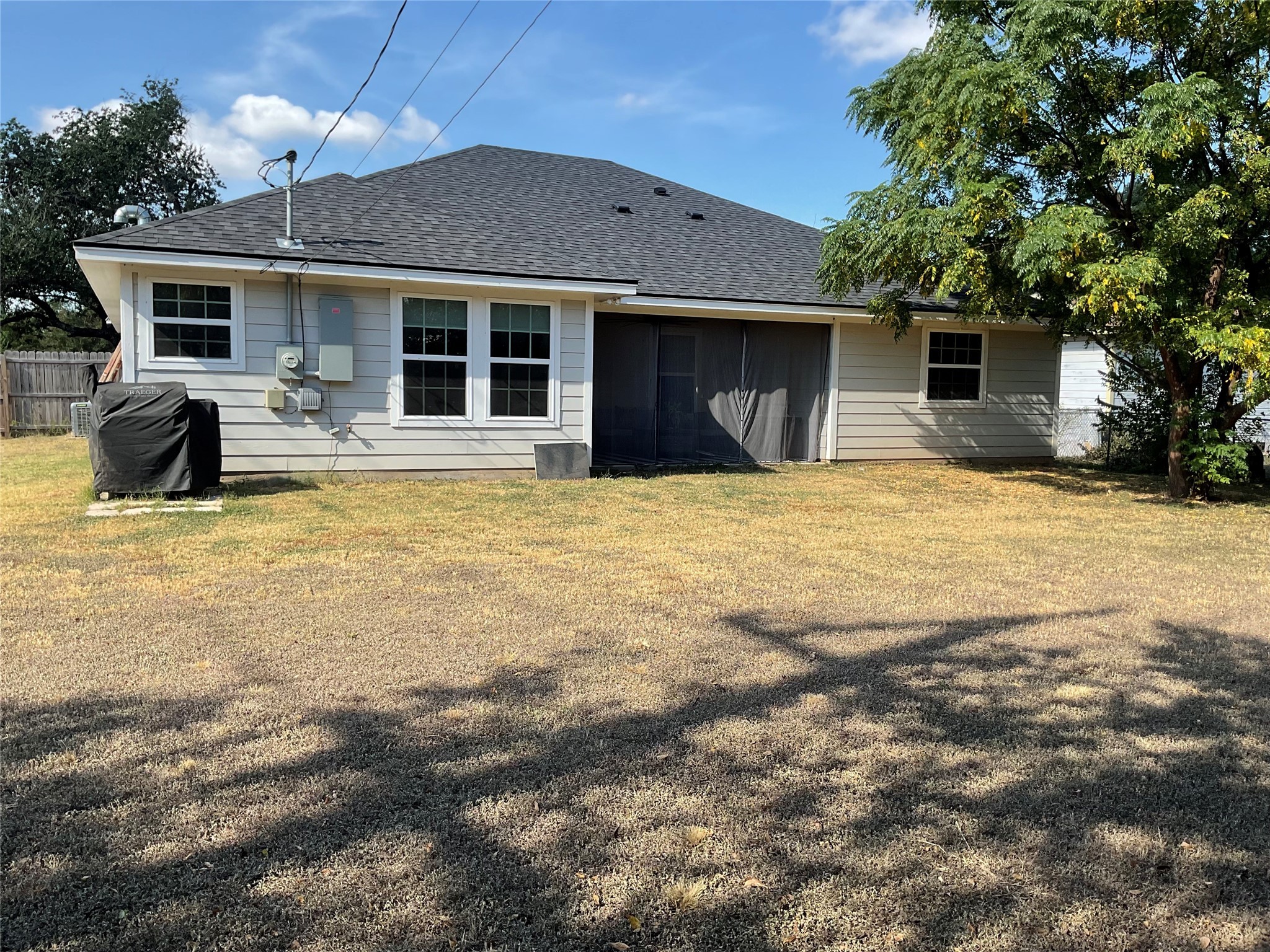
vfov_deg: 48.2
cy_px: 476
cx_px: 635
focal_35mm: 29
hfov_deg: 61.7
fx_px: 1064
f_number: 1.8
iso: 16
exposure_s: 1/962
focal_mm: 3
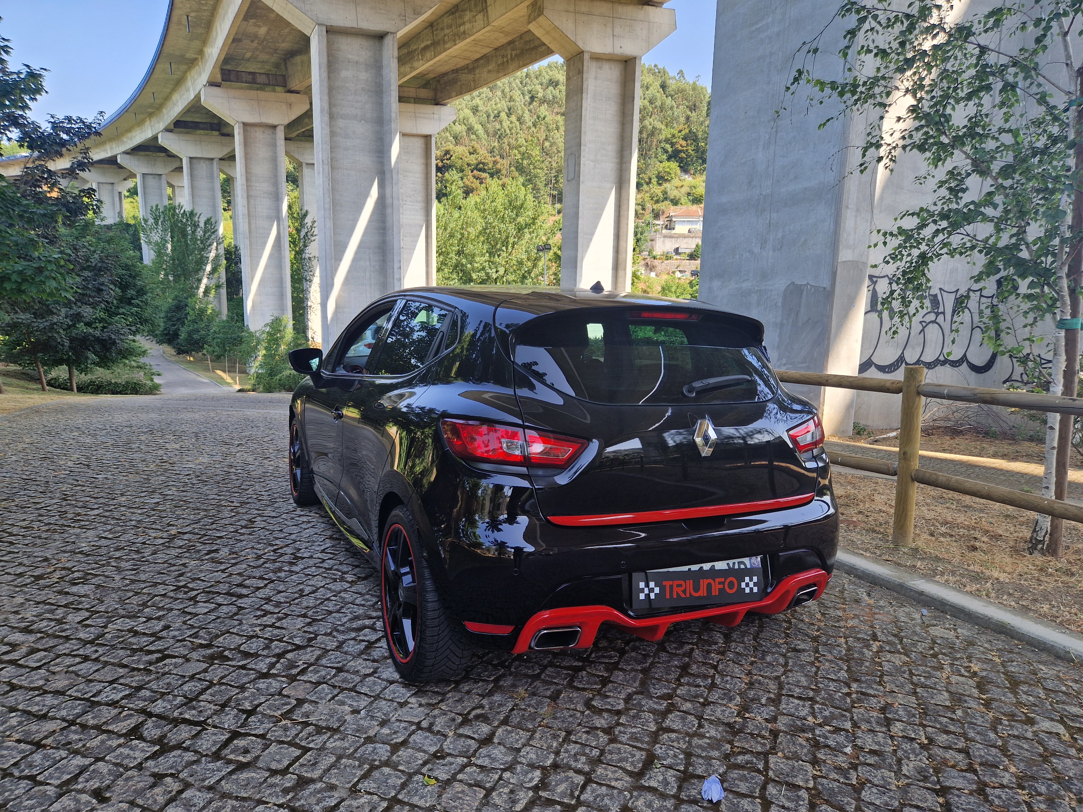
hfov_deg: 73.9
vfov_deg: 58.9
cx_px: 542
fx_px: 720
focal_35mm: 23
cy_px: 406
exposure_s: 1/294
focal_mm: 5.4
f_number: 1.8
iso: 50
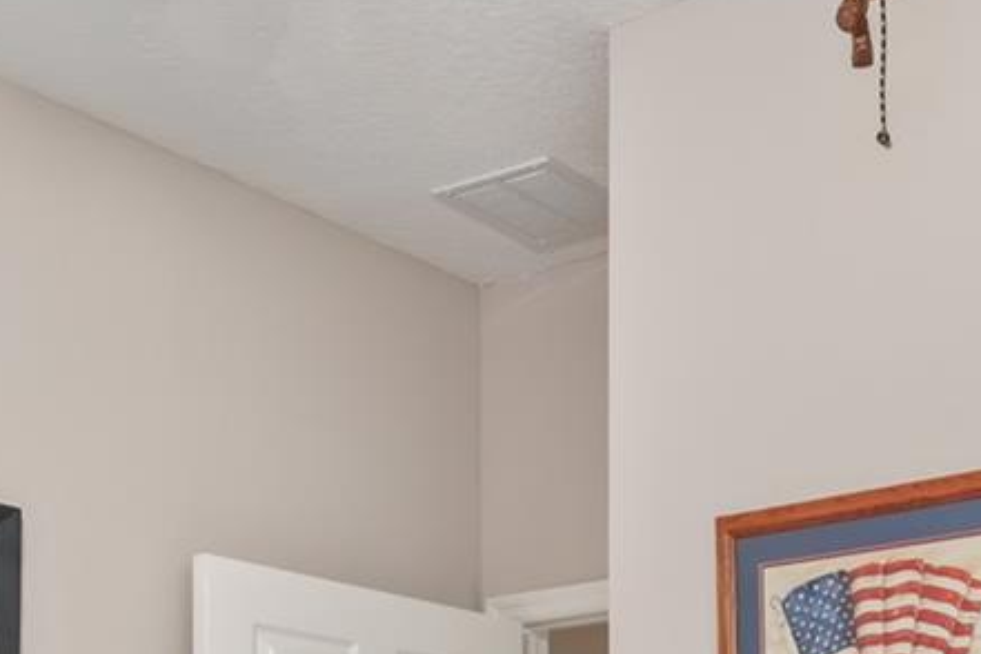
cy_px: 870
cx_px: 839
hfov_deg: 32.2
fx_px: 1630
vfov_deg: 20.5
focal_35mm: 60
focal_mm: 11
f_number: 9
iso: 250
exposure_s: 1/3
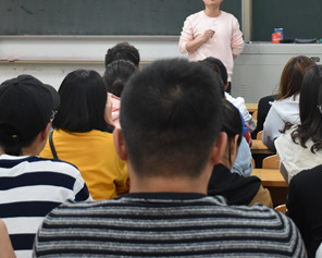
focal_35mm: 82
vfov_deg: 18.6
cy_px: 57
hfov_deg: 23.2
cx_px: 209
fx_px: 782
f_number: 4
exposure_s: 1/60
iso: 1100
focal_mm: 27
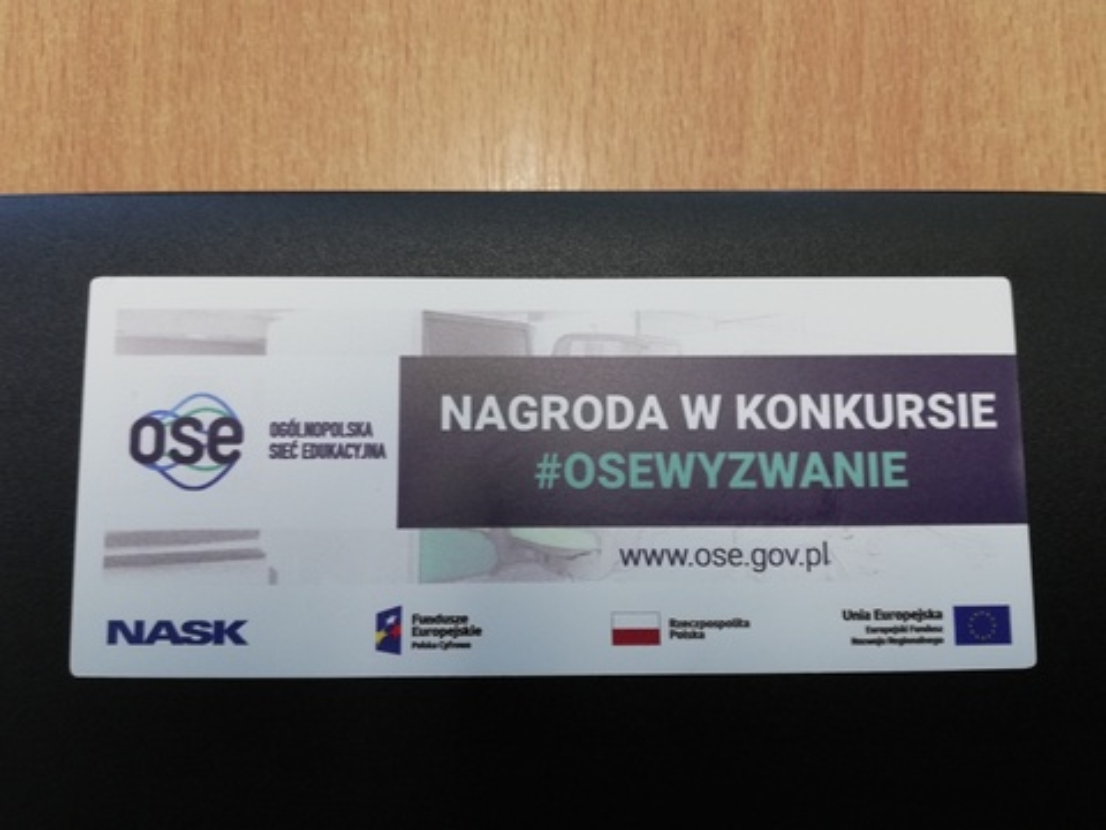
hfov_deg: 67.3
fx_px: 831
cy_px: 415
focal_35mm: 26
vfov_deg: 53.1
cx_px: 553
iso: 160
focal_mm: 3.81
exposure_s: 1/33.3
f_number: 2.2
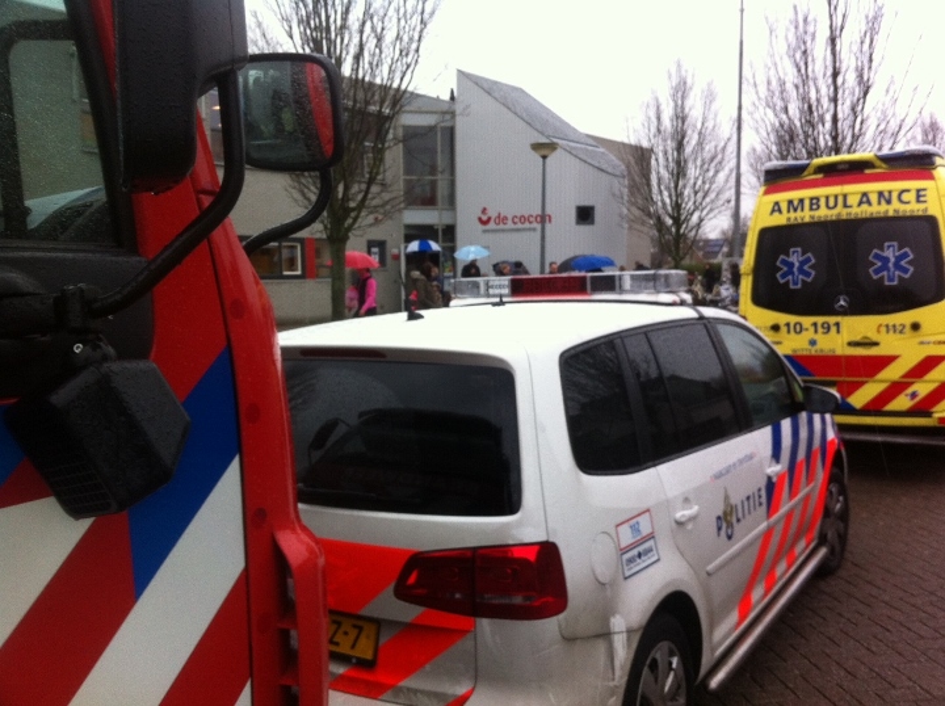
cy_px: 353
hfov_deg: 52.7
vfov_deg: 40.6
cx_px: 472
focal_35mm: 35
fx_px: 954
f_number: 2.8
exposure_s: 1/120
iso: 125
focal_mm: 3.85
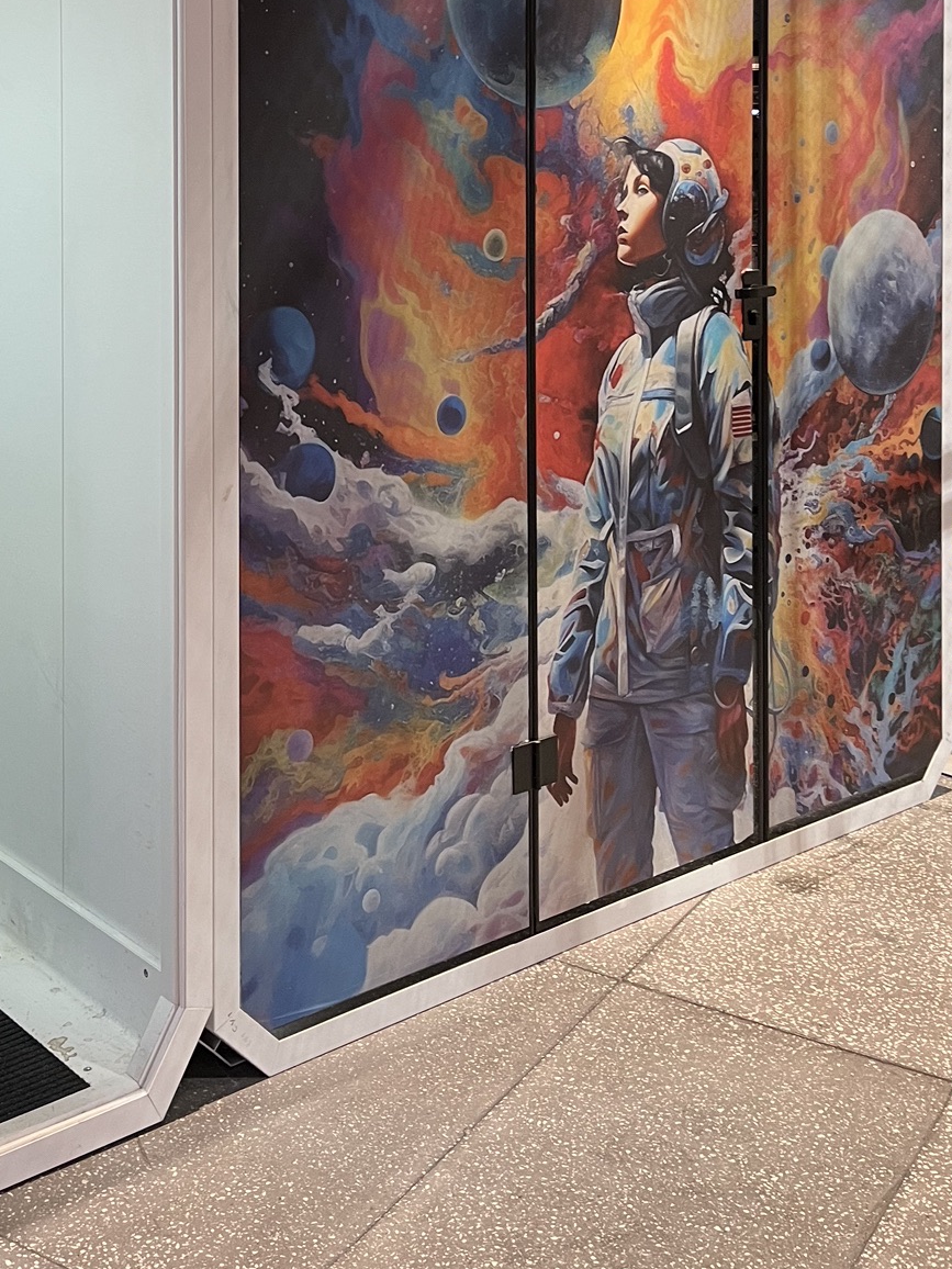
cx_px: 279
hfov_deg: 31.8
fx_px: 1650
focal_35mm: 45
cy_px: 212
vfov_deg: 40.0
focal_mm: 5.1
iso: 125
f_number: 1.6
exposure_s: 1/50
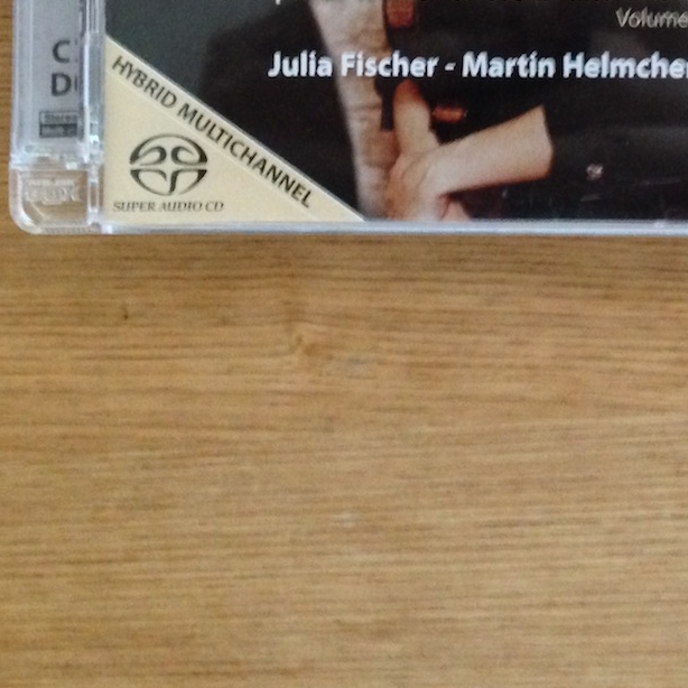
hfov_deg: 22.6
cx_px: 495
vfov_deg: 21.2
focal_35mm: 76
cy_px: -131
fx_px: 1709
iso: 500
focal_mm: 4.13
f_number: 2.4
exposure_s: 1/15
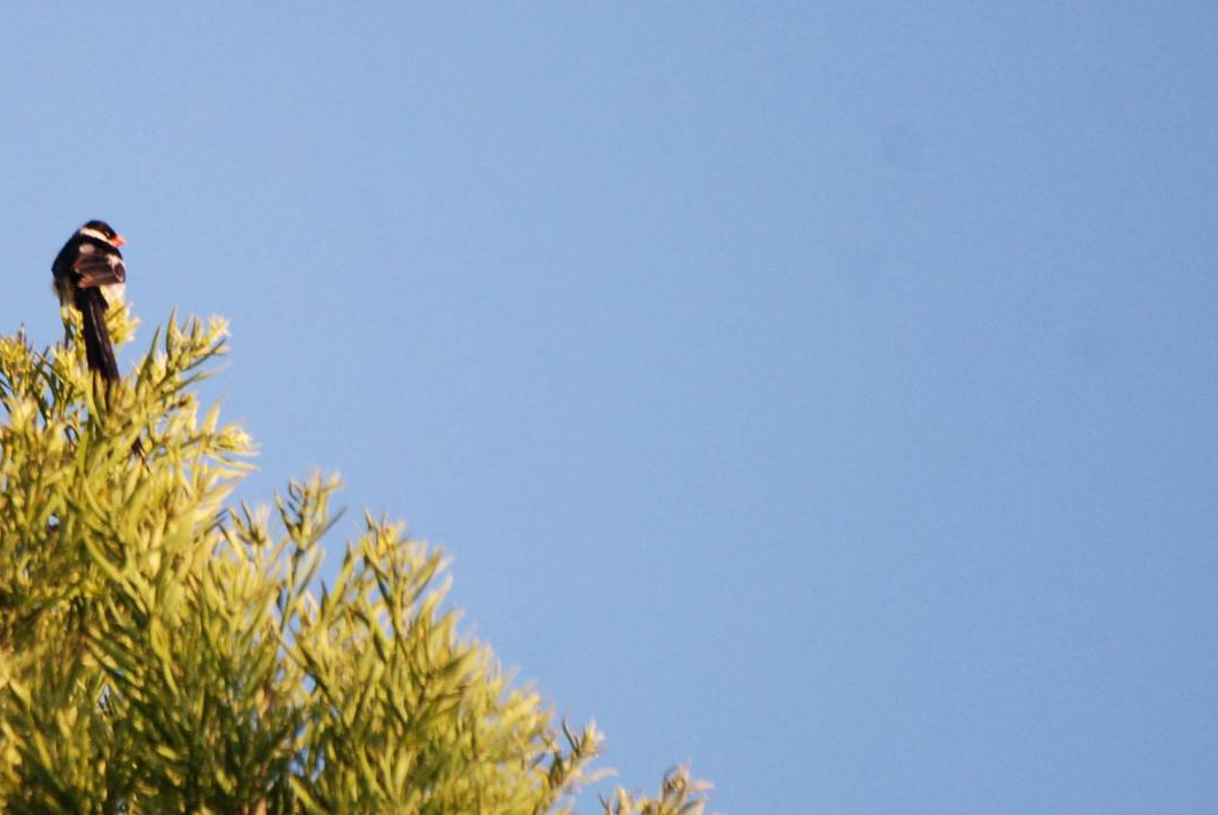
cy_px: 374
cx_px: 307
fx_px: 22967
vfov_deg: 2.0
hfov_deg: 3.0
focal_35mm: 678
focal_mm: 300
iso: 400
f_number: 5.6
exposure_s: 1/400
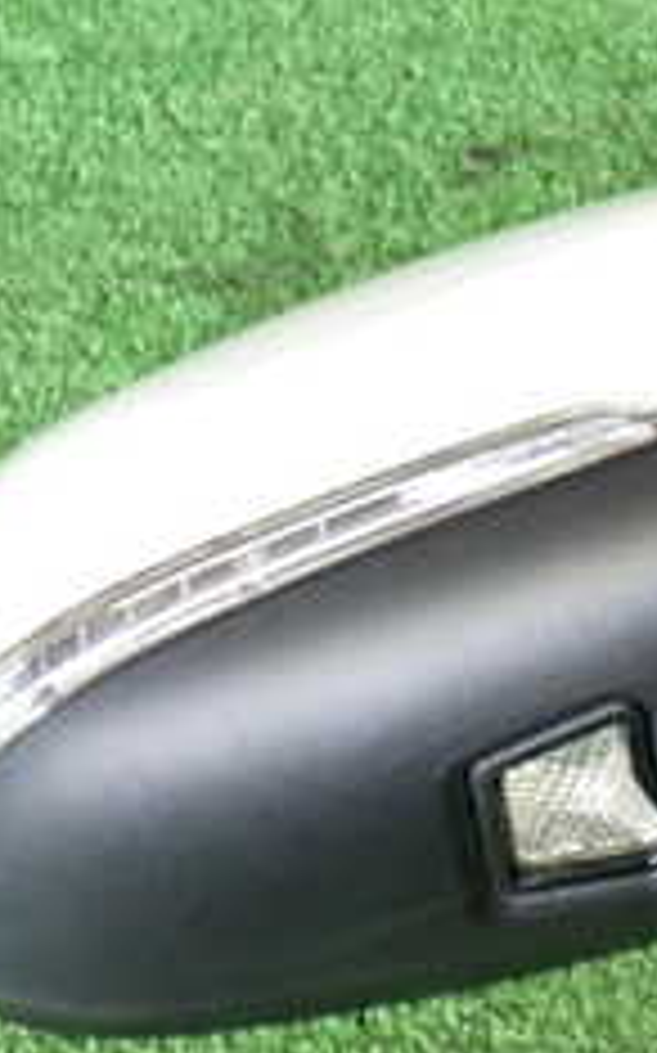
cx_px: 950
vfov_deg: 21.2
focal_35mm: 98
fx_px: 2811
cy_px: 464
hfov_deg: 12.7
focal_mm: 6.37
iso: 400
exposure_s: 1/40
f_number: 2.5
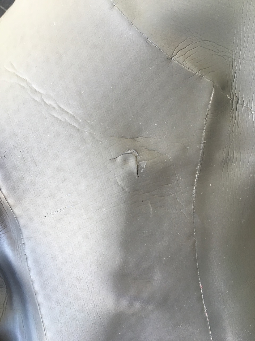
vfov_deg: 61.7
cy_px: 170
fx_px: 285
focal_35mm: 29
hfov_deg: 48.2
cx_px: 128
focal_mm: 4.15
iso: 50
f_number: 2.2
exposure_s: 1/33
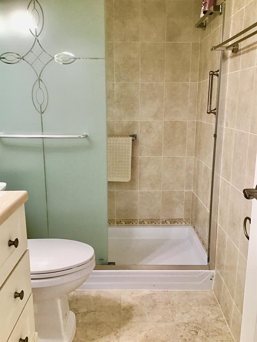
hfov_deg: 45.4
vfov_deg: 58.4
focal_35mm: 31
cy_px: 171
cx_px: 128
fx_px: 307
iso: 80
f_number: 2.4
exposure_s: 1/30
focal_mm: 3.3
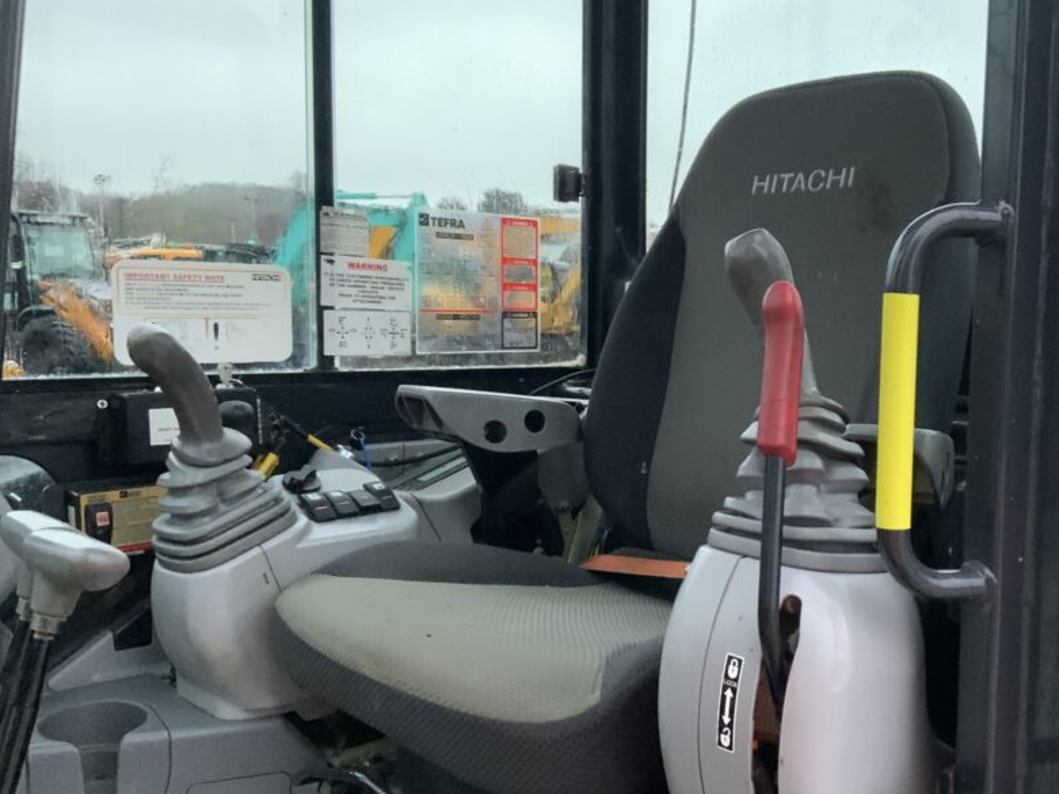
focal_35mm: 38
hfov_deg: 48.4
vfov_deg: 37.7
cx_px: 679
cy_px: 428
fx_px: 1163
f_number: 1.8
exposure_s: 1/59
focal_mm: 3
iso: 320
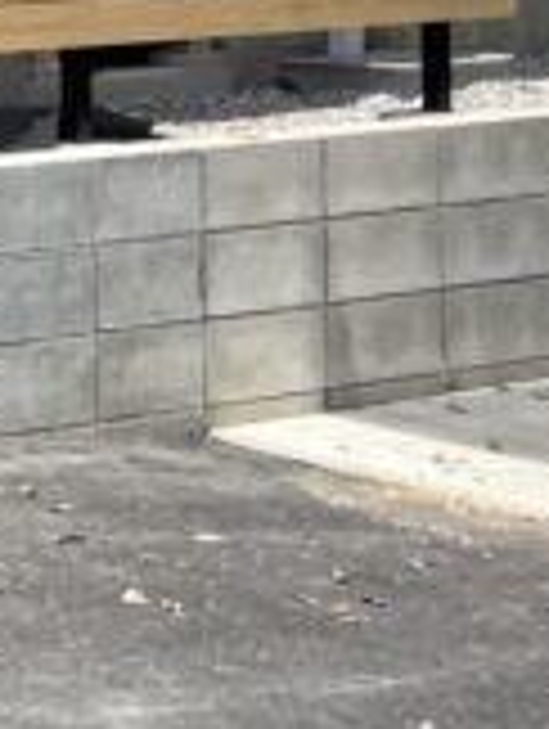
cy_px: -270
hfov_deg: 8.6
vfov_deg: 12.4
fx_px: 3227
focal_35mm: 153
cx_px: -878
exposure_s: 1/2660
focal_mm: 5.1
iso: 32
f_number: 1.6
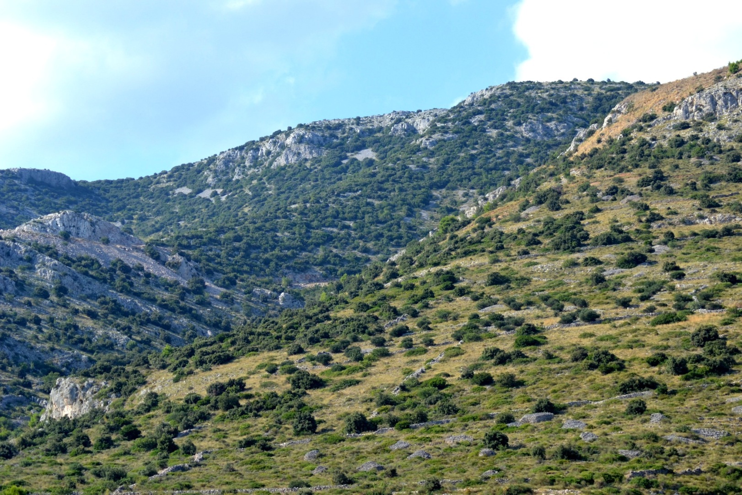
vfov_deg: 13.0
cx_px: 371
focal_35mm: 105
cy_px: 248
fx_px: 2164
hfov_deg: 19.5
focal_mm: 70
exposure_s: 1/500
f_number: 5.6
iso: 200
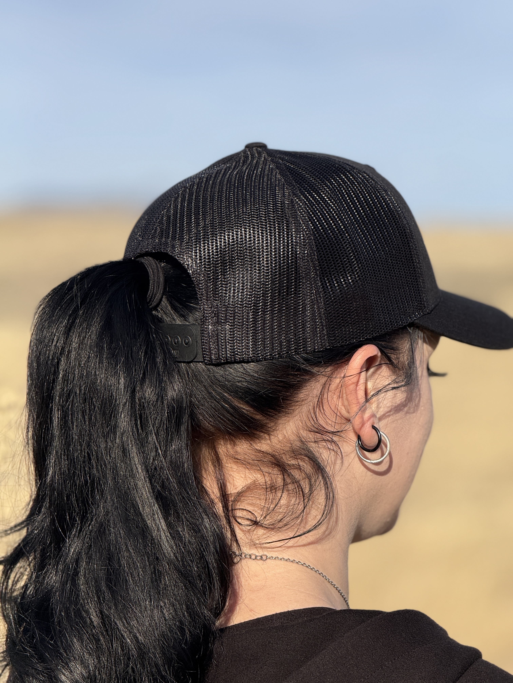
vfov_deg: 16.4
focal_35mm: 120
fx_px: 2371
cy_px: 342
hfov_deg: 12.3
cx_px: 256
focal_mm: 15.66
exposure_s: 1/2024
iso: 64
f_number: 2.8
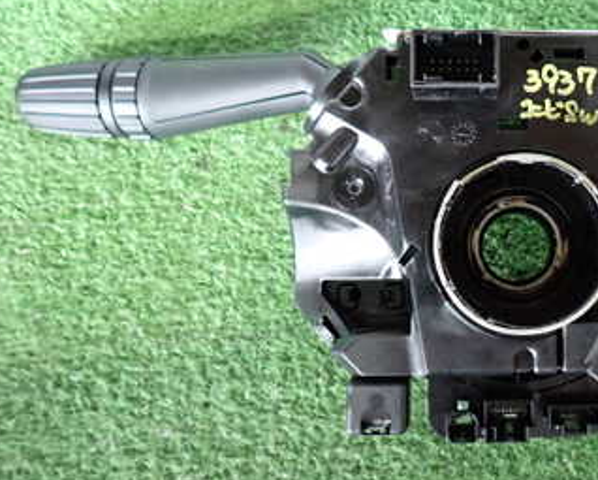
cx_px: 504
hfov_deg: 38.3
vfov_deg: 32.7
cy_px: 205
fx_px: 815
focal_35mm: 46
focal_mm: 4.5
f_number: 2
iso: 500
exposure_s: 1/30
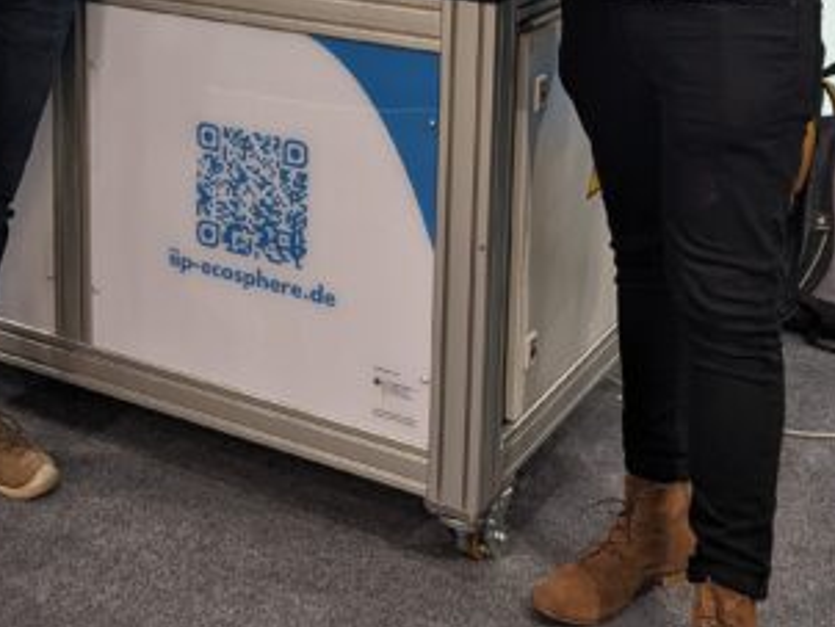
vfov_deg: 23.3
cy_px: 36
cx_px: 268
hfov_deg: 31.4
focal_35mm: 61
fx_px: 1473
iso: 65
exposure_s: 1/100
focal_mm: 6.81
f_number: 1.85
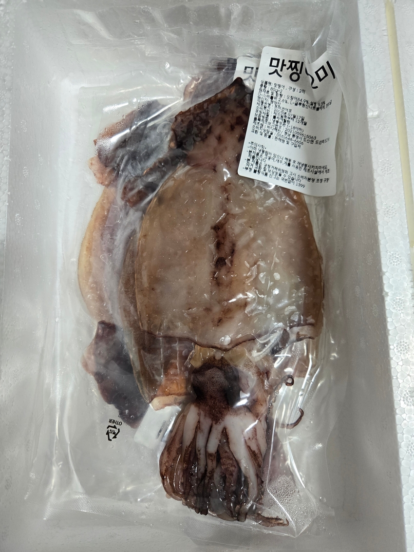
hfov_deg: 58.9
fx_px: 367
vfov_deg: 73.9
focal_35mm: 23
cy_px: 276
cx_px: 207
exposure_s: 1/120
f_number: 1.8
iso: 200
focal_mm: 5.4
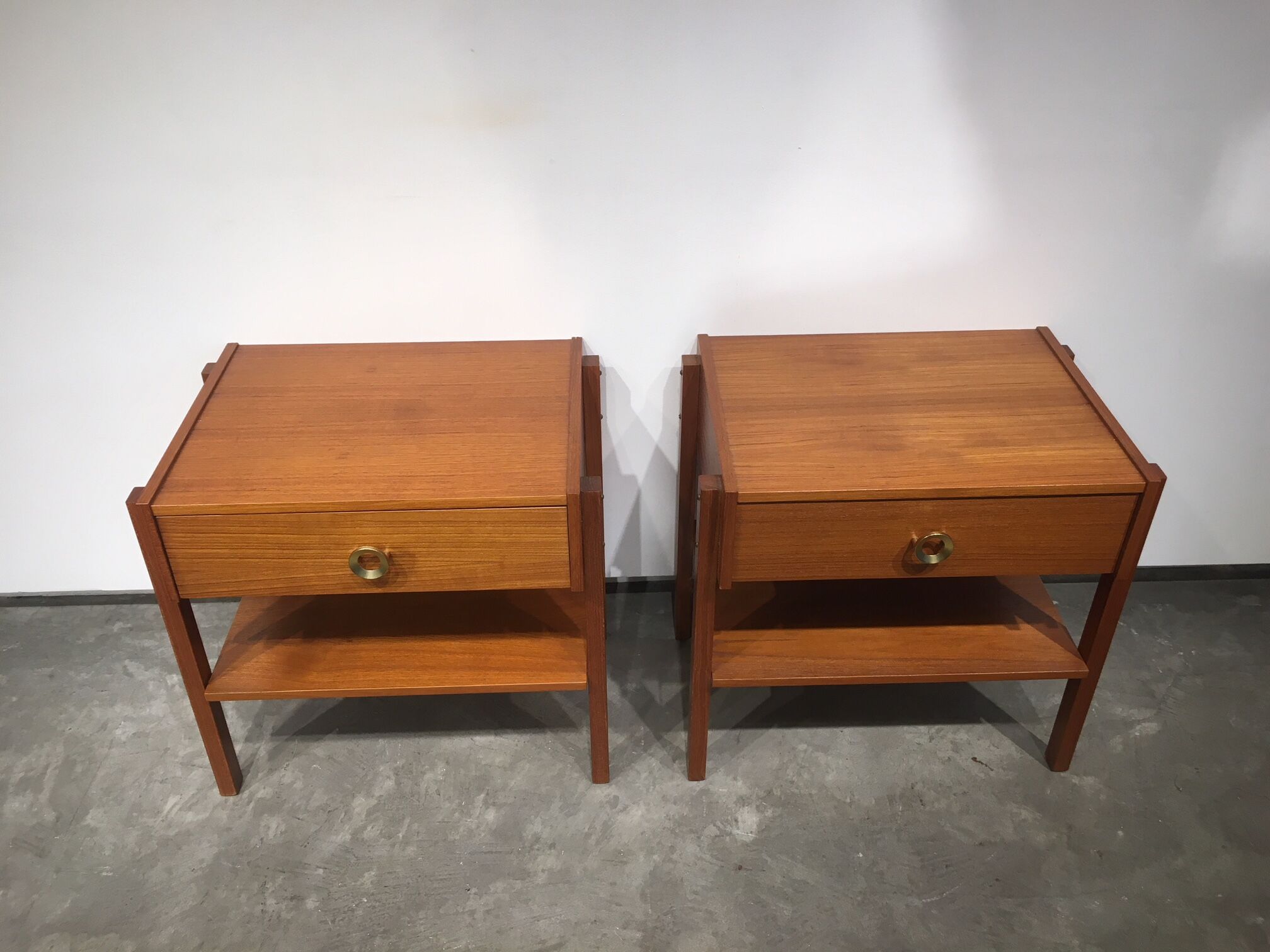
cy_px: 476
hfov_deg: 61.7
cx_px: 635
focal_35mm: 29
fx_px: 1064
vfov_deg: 48.2
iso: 25
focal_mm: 4.15
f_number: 2.2
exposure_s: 1/33
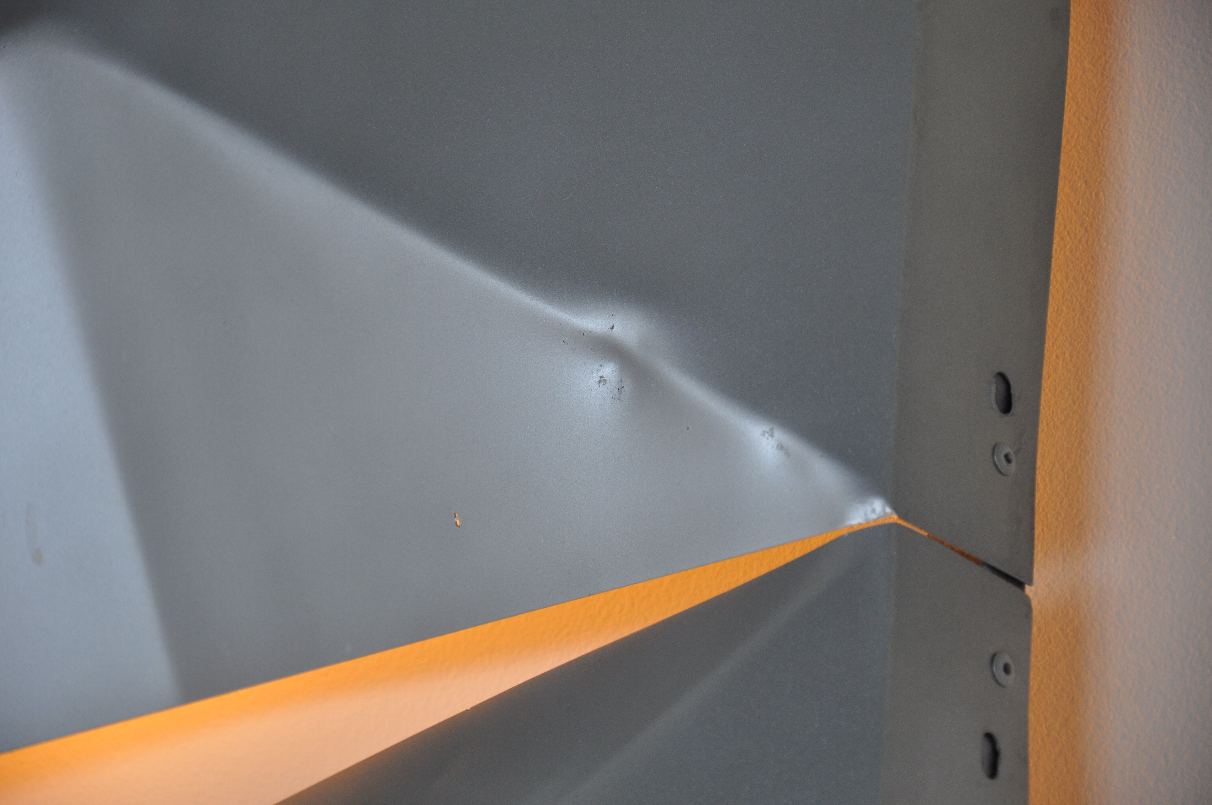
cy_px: 402
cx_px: 606
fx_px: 5296
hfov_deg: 13.1
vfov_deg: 8.7
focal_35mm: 158
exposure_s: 1/60
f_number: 5.6
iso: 640
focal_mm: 105
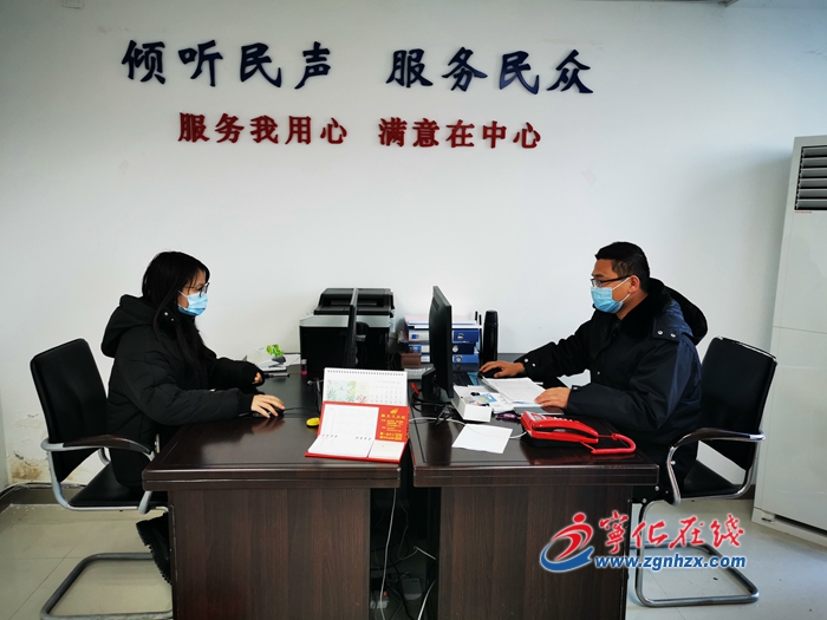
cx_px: 414
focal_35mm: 27
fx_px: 645
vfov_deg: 51.4
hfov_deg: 65.3
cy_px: 310
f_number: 1.8
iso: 125
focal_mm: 5.58
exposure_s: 1/50
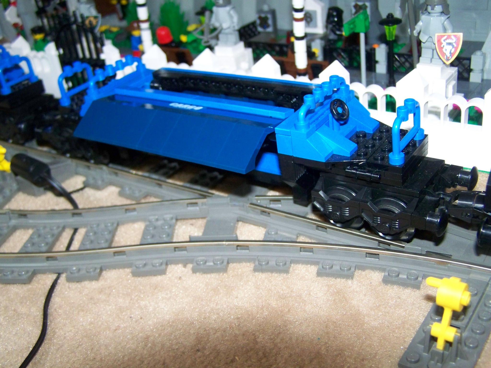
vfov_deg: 33.6
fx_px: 610
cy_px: 184
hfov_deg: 43.9
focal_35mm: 43
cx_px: 246
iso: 200
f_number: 2.8
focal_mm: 7.2
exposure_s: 1/30
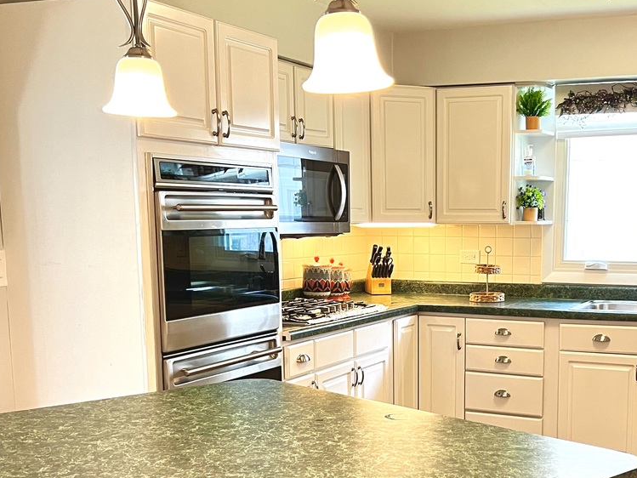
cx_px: 442
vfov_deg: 28.7
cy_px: 356
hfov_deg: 37.6
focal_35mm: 50
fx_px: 920
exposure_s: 1/60
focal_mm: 5.7
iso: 160
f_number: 1.5
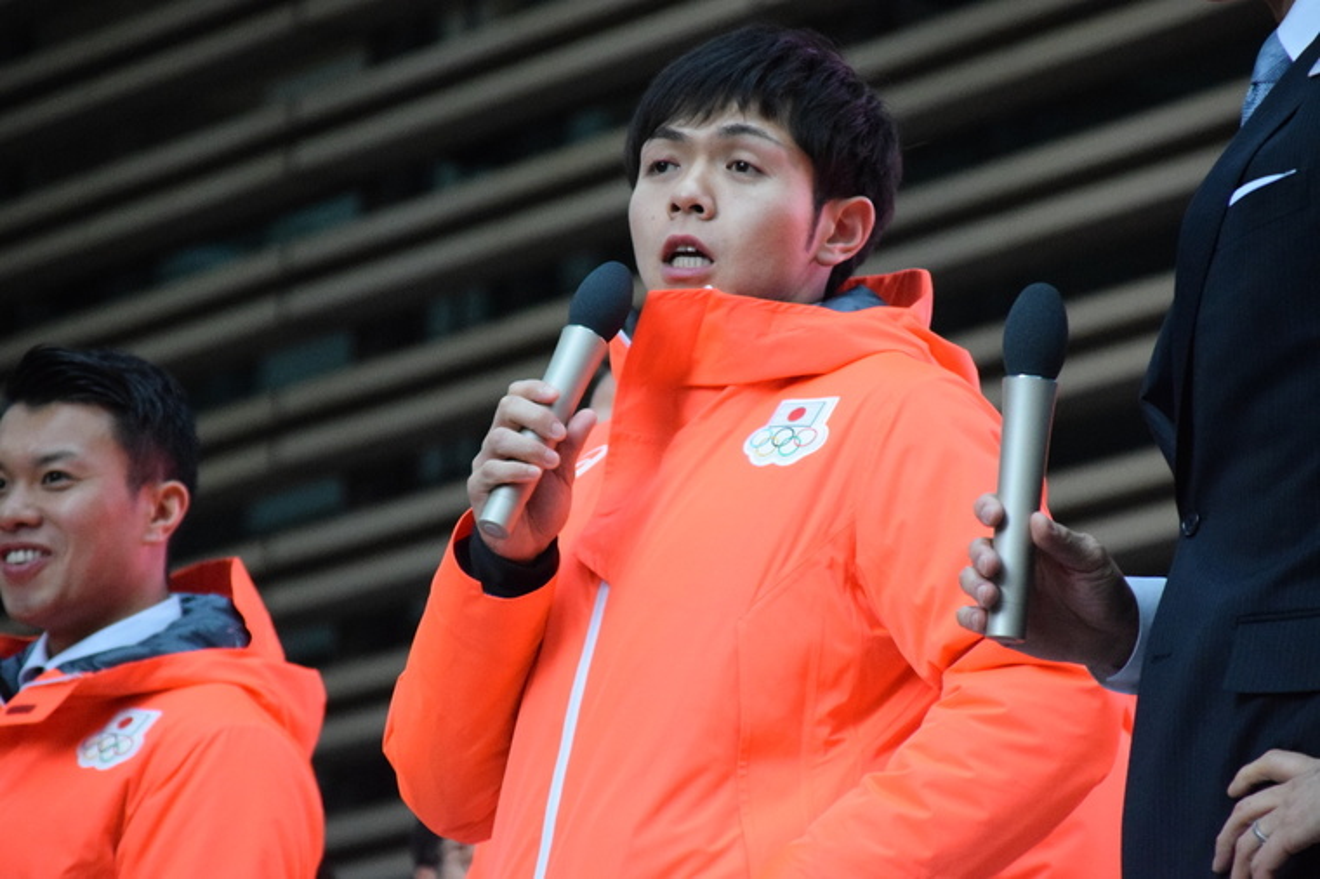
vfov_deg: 4.6
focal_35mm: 300
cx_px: 660
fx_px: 10995
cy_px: 440
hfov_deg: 6.9
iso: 6400
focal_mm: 200
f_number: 6.3
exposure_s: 1/1000
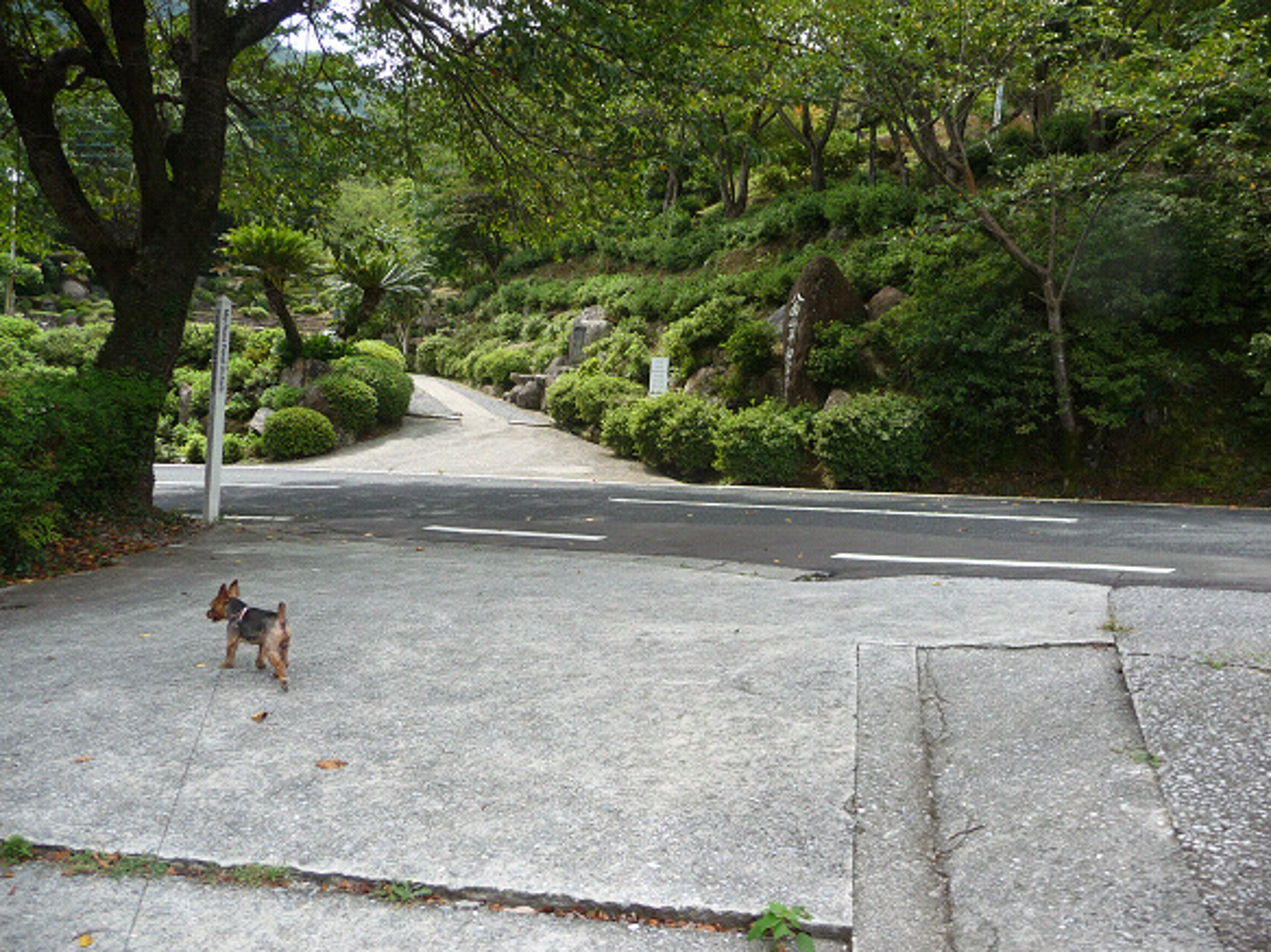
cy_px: 476
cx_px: 636
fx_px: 1028
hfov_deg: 63.5
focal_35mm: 28
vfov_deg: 49.7
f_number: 3.3
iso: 100
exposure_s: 1/250
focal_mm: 4.7
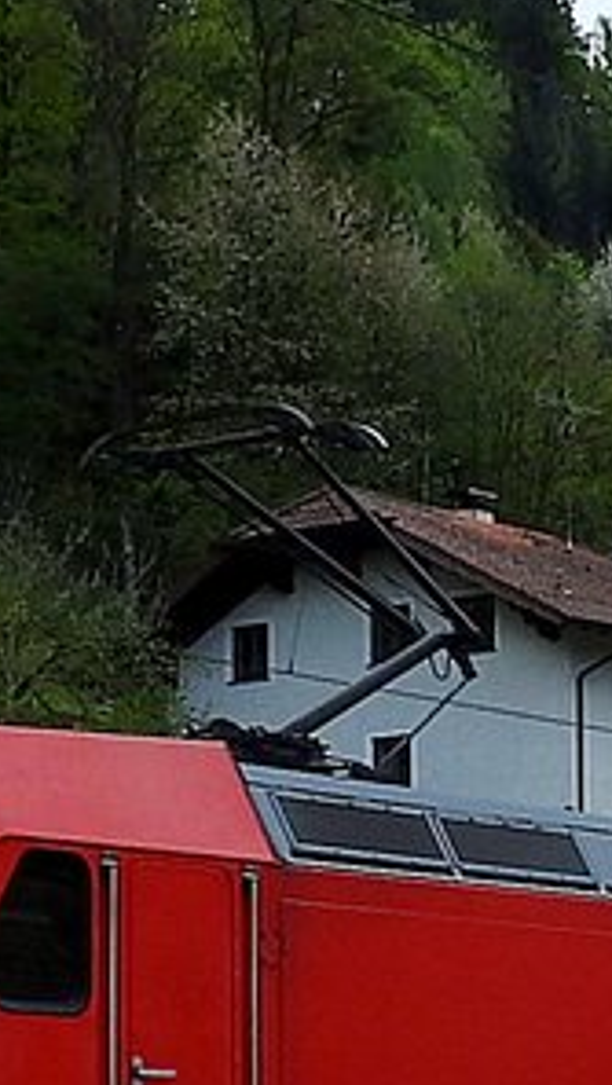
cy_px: 1217
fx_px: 3051
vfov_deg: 19.3
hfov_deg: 10.8
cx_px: 1085
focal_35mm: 106
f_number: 3.3
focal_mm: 4.3
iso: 100
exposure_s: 1/800
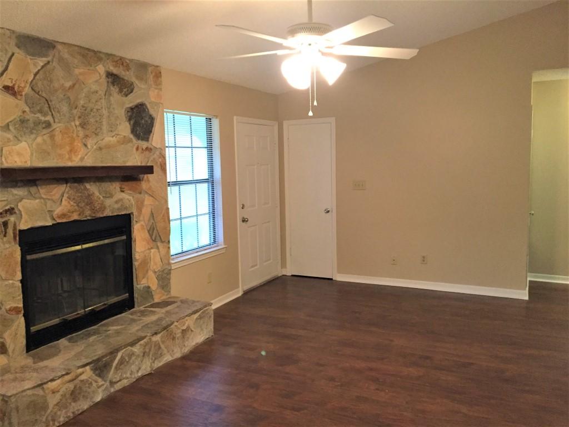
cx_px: 284
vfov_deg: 48.2
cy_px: 214
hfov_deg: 61.7
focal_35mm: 29
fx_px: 477
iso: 250
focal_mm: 4.15
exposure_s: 1/30
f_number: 2.2
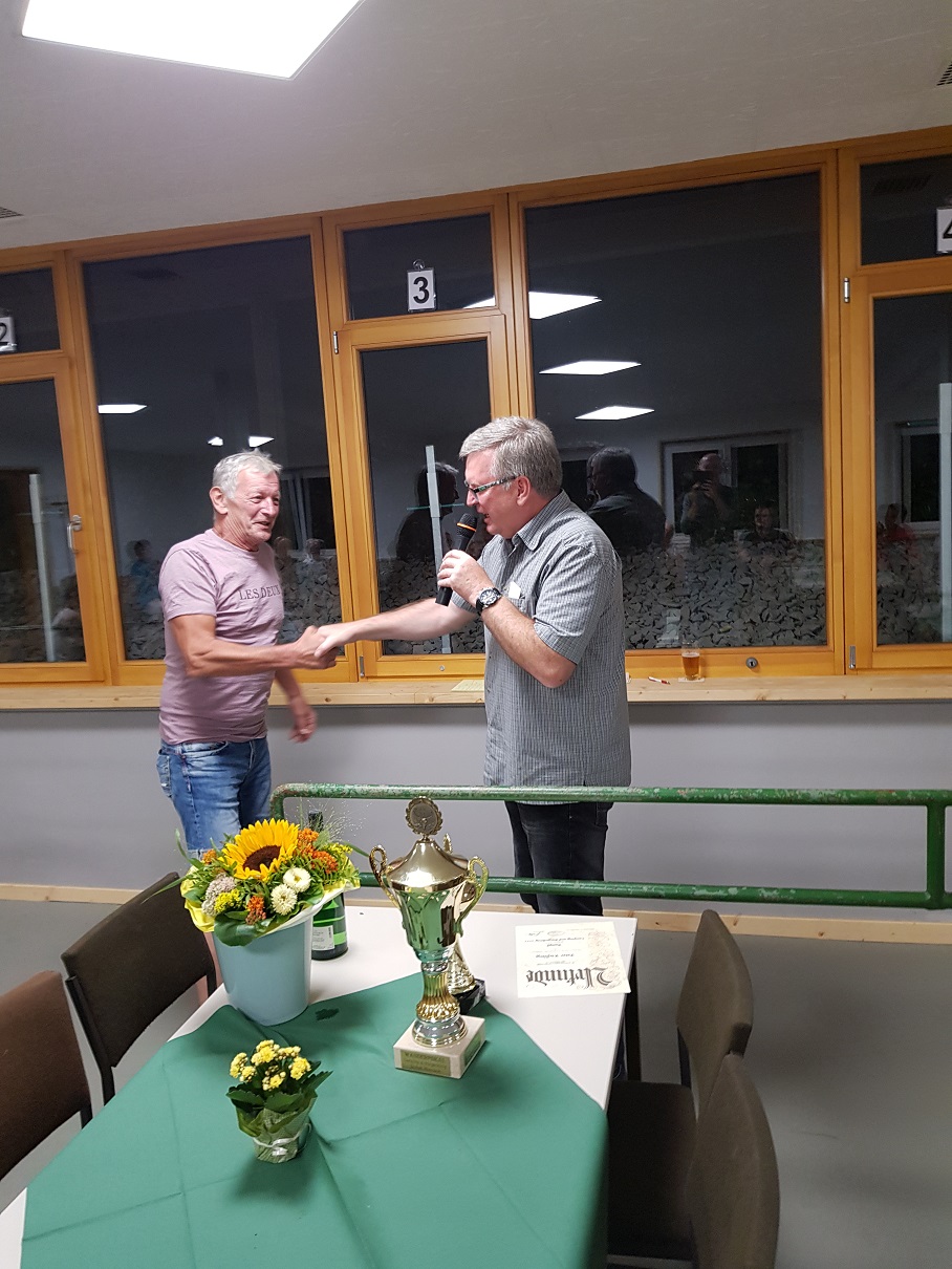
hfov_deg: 53.1
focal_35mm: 26
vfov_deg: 67.3
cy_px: 634
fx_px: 953
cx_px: 476
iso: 160
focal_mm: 4.2
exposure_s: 1/33
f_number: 1.7
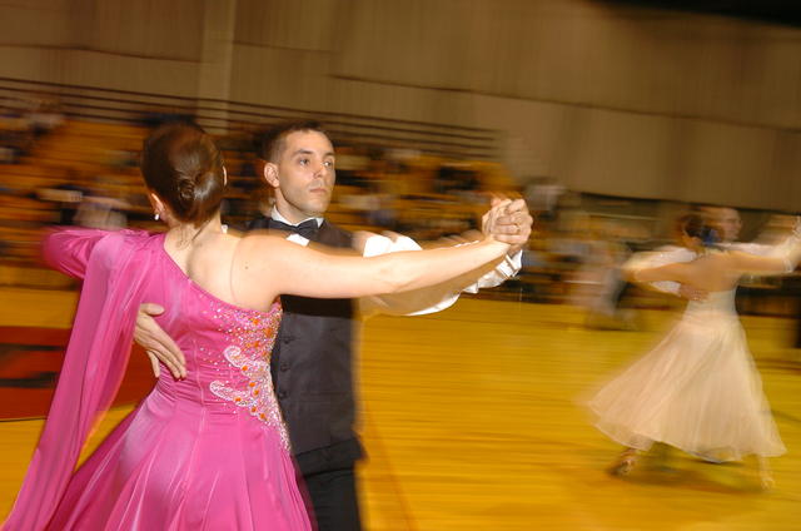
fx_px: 733
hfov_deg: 57.3
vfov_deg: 39.8
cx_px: 400
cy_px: 266
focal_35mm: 33
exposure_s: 1/25
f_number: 4
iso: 320
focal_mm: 22
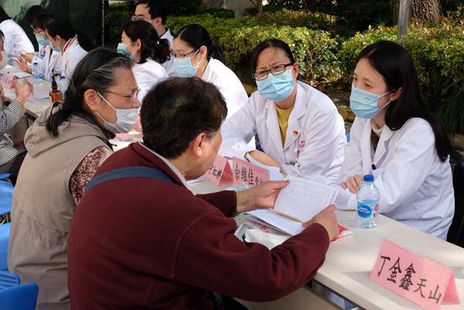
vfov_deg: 28.6
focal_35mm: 47
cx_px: 232
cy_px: 155
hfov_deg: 41.9
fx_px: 606
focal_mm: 31.1
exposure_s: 1/220
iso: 200
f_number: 5.6
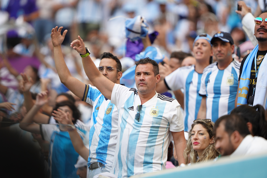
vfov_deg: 3.4
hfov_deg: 5.2
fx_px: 2966
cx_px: 134
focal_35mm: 400
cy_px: 89
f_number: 2.8
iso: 640
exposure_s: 1/1600
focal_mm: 400
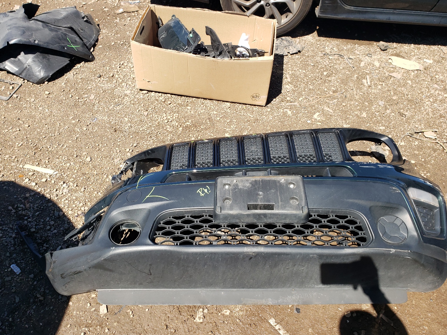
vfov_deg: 51.4
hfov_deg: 65.3
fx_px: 349
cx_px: 222
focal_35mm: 27
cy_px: 173
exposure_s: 1/667
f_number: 1.5
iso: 50
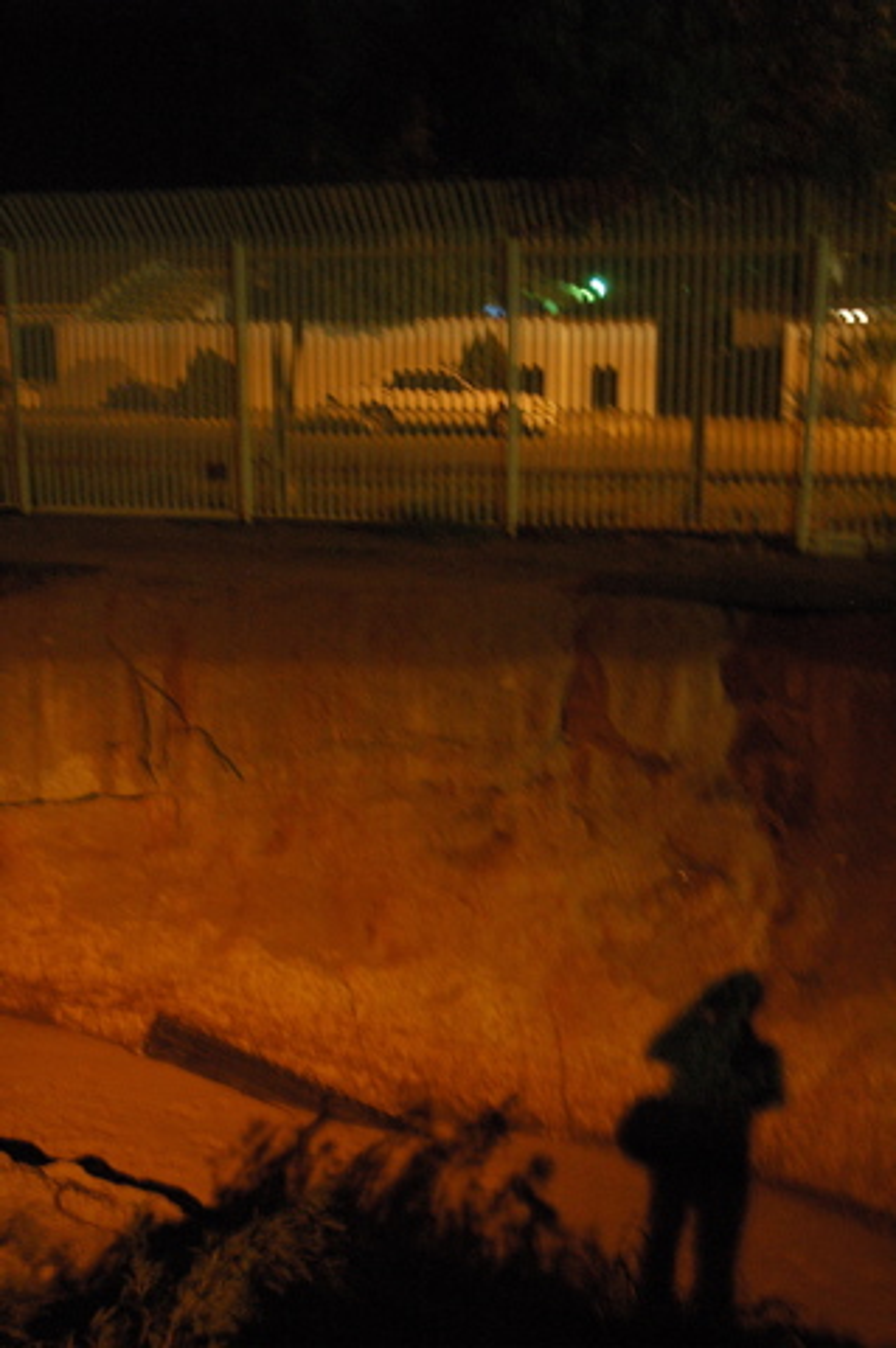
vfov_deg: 51.3
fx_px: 1403
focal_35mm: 38
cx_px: 448
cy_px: 674
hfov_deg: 35.4
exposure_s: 1/2.5
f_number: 3.8
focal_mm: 25
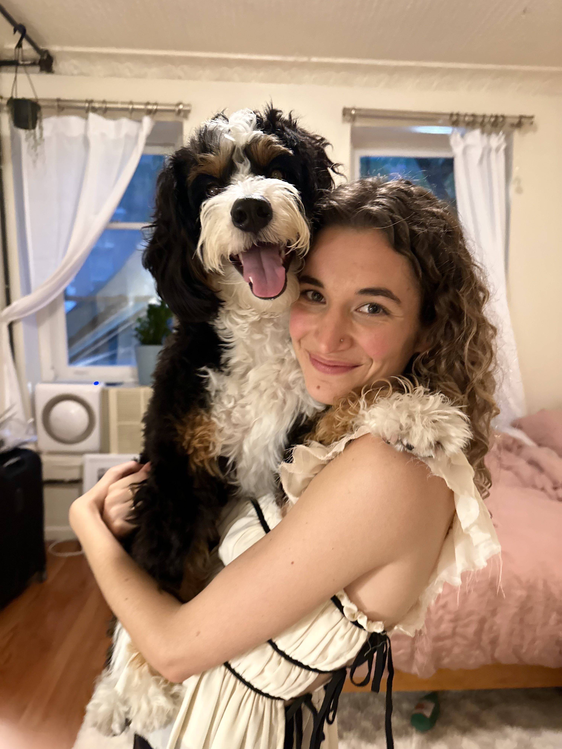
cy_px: 374
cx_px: 281
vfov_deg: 71.6
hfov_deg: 56.8
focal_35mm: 24
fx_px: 520
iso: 800
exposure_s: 1/40
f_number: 1.78
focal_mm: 6.86
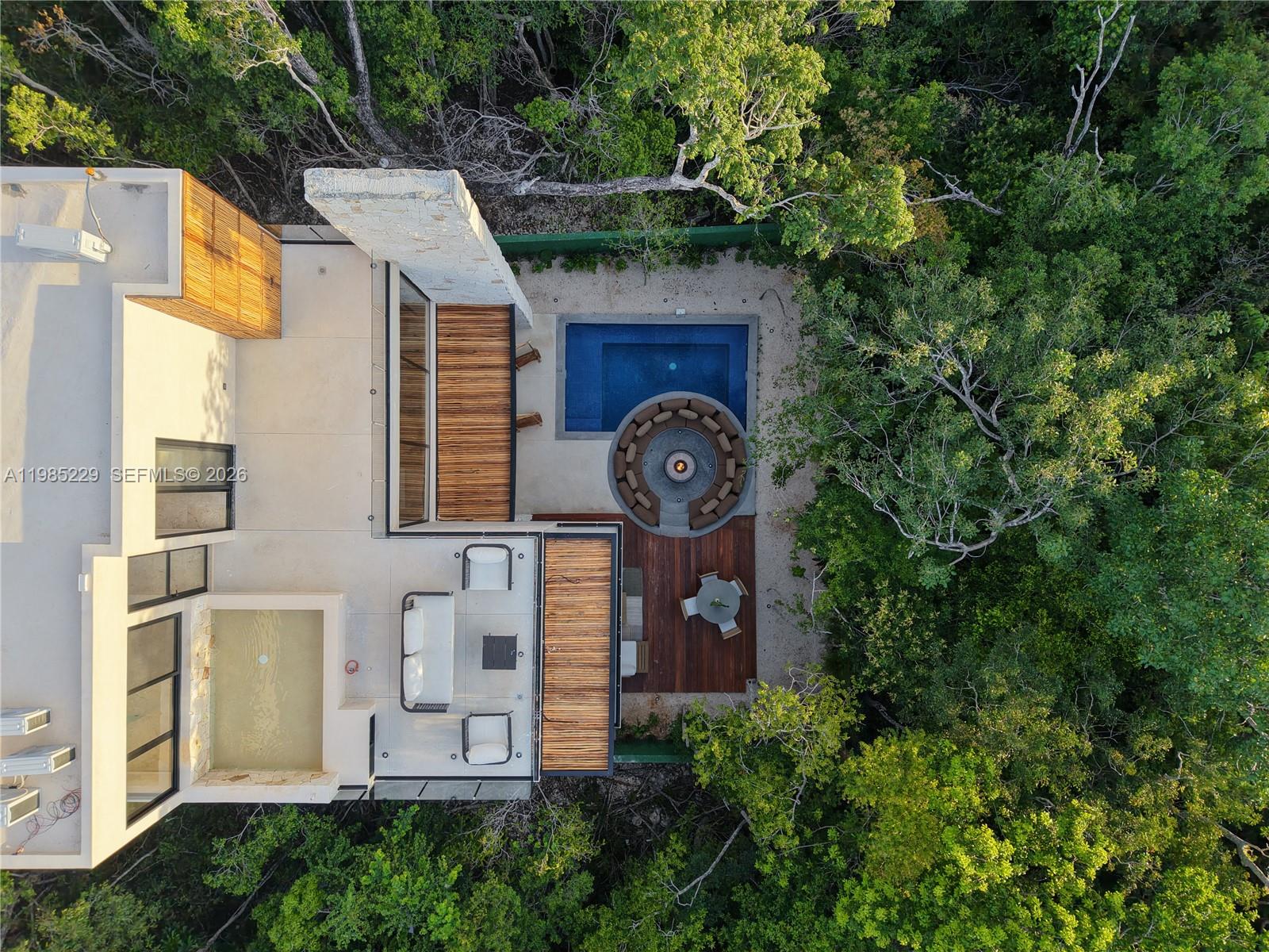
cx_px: 634
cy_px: 476
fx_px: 880
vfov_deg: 56.8
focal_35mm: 24
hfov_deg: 71.6
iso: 100
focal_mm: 8.67
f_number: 1.8
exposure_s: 1/240
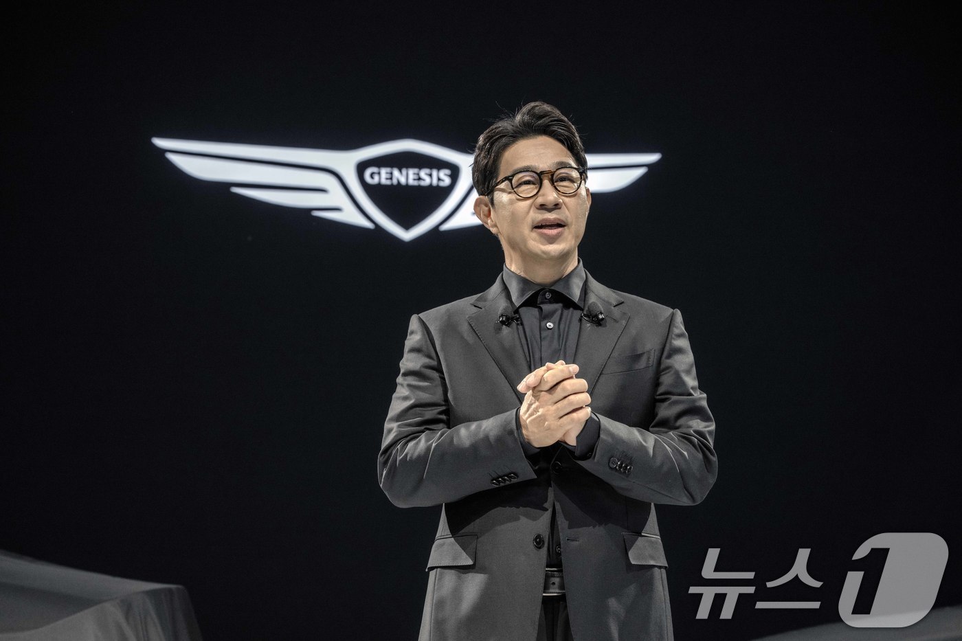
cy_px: 320
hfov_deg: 28.8
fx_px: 1870
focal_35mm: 70
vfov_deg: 19.5
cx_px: 481
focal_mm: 70
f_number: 6.3
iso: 1250
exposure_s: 1/125
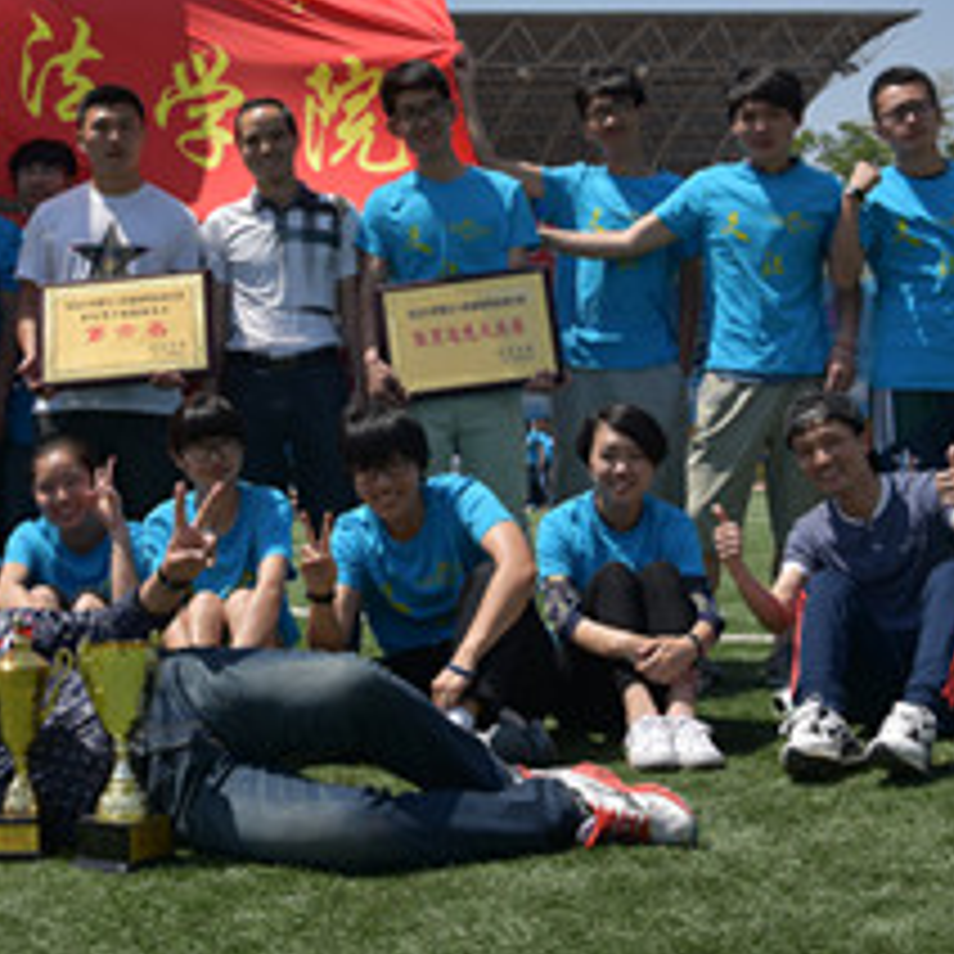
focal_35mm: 62
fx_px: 1933
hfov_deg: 27.5
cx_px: 292
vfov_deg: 27.5
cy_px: 304
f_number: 6.3
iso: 160
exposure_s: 1/640
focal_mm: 31
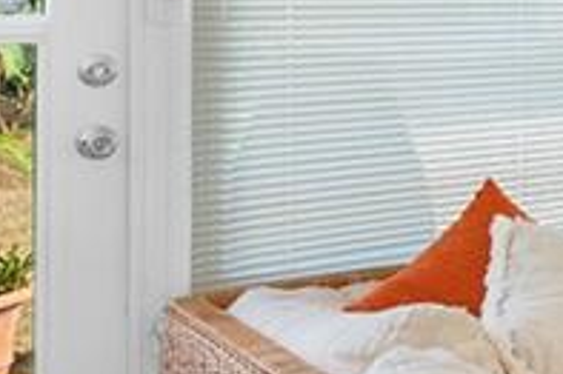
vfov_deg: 16.9
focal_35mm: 78
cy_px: -36
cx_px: 1083
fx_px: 1219
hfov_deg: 18.5
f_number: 8
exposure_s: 1/100
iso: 320
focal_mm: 15
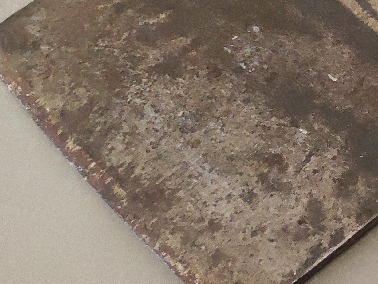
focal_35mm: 94
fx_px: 1027
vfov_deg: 15.7
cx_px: 558
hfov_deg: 18.6
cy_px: 82
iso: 721
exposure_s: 1/50
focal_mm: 5.43
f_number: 1.89
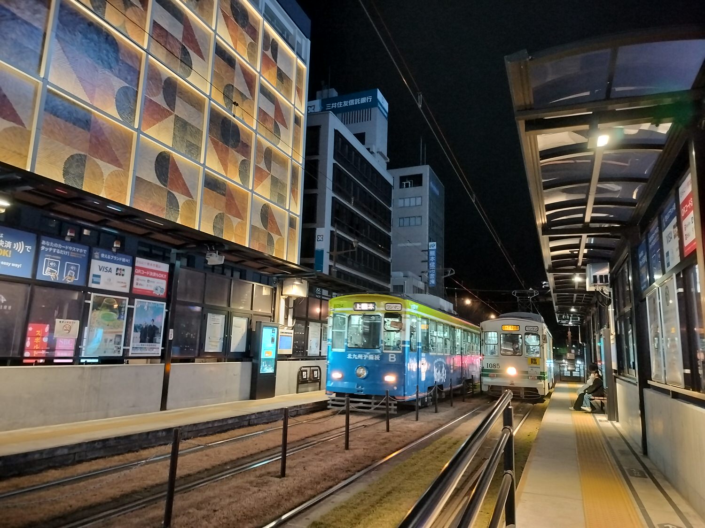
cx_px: 352
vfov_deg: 56.8
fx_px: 489
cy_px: 264
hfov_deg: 71.6
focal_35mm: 24
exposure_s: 1/25
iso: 1413
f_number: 1.7
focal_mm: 5.24
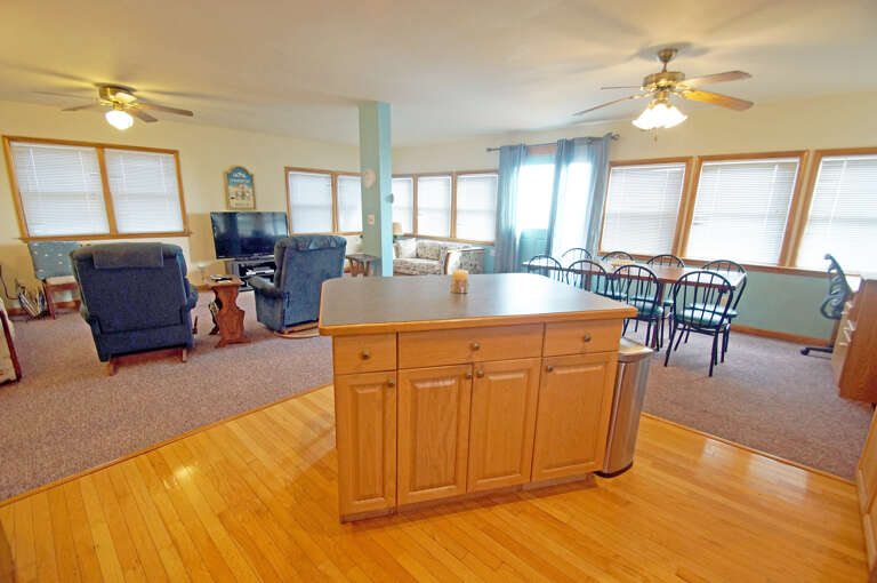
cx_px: 438
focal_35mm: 15
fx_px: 365
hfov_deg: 100.5
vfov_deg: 77.2
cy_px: 292
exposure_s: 1/60
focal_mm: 10
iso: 800
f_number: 4
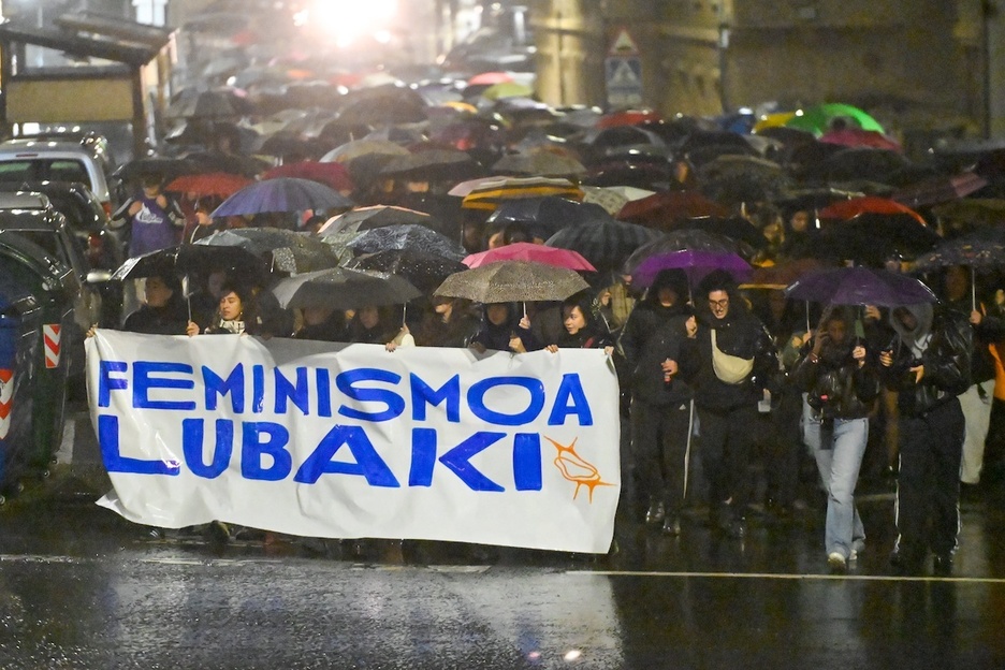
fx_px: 5583
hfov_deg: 10.3
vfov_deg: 6.9
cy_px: 335
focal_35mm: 200
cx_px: 502
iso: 20000
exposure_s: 1/200
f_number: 2.8
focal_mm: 200
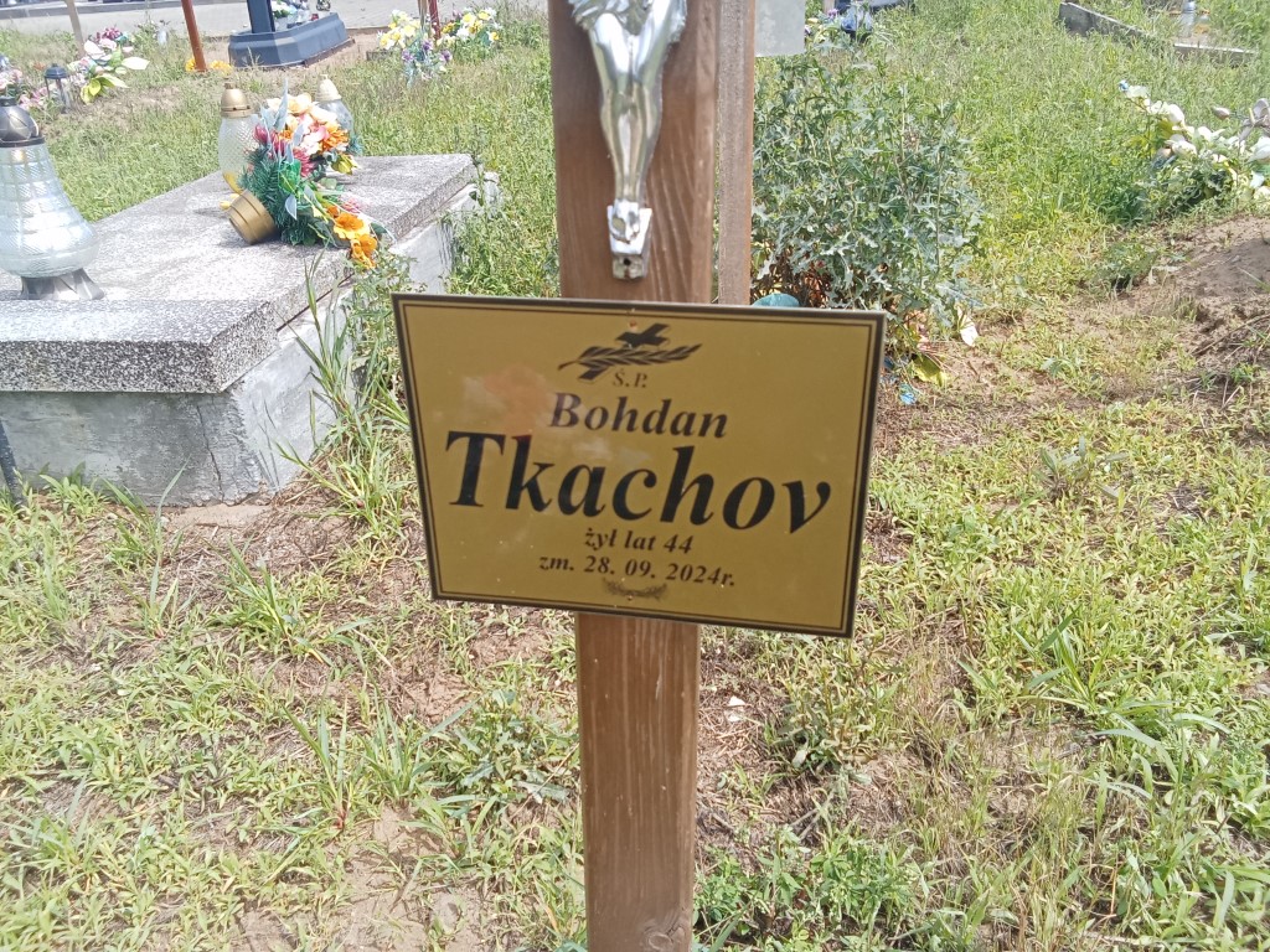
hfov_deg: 65.3
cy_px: 476
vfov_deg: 51.4
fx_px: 991
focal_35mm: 27
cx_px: 635
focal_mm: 2.79
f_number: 2
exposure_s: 1/767
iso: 102
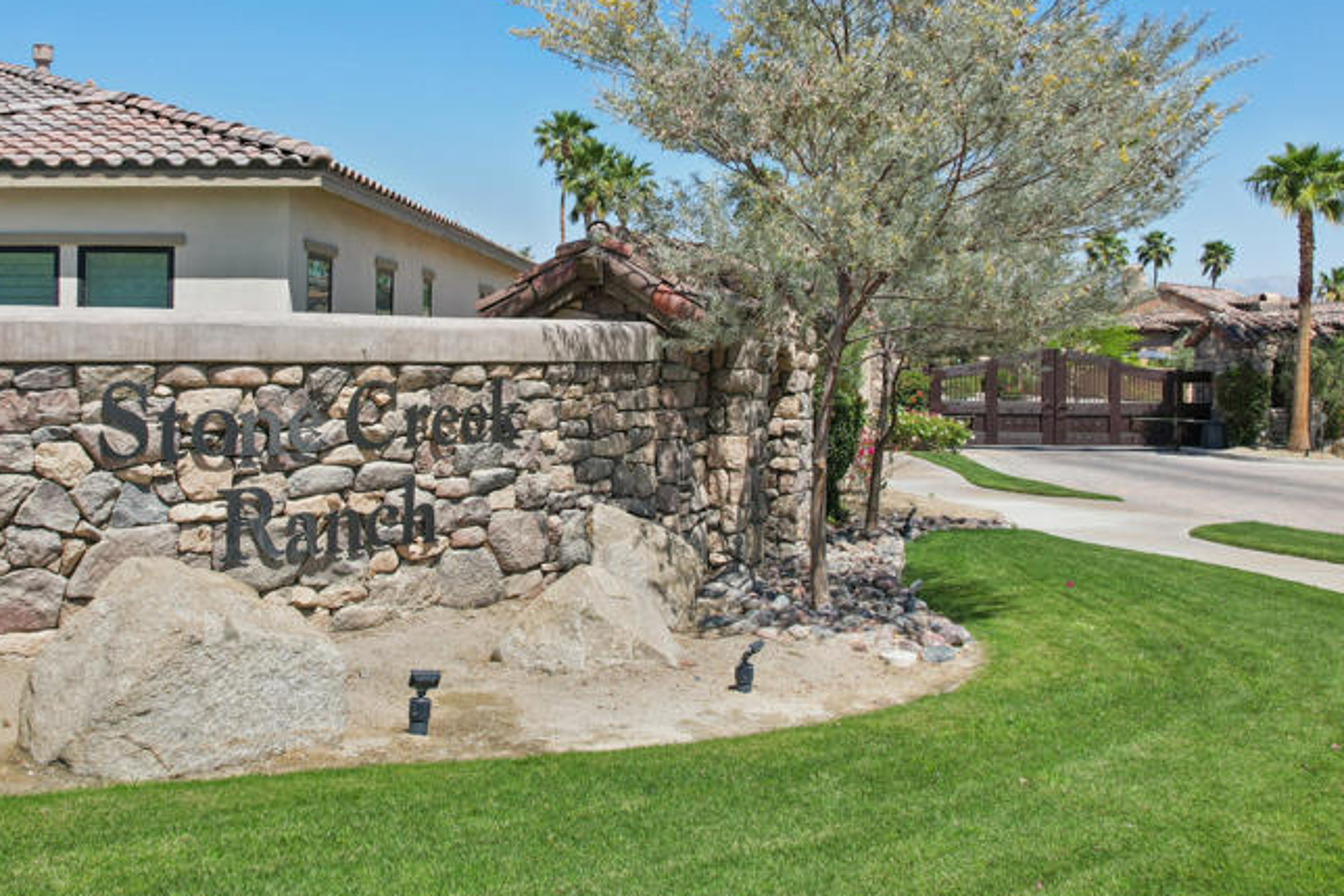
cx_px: 559
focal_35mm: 35
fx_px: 1306
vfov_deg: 37.6
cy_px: 337
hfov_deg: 54.2
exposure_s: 1/2500
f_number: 2.8
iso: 110
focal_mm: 8.38
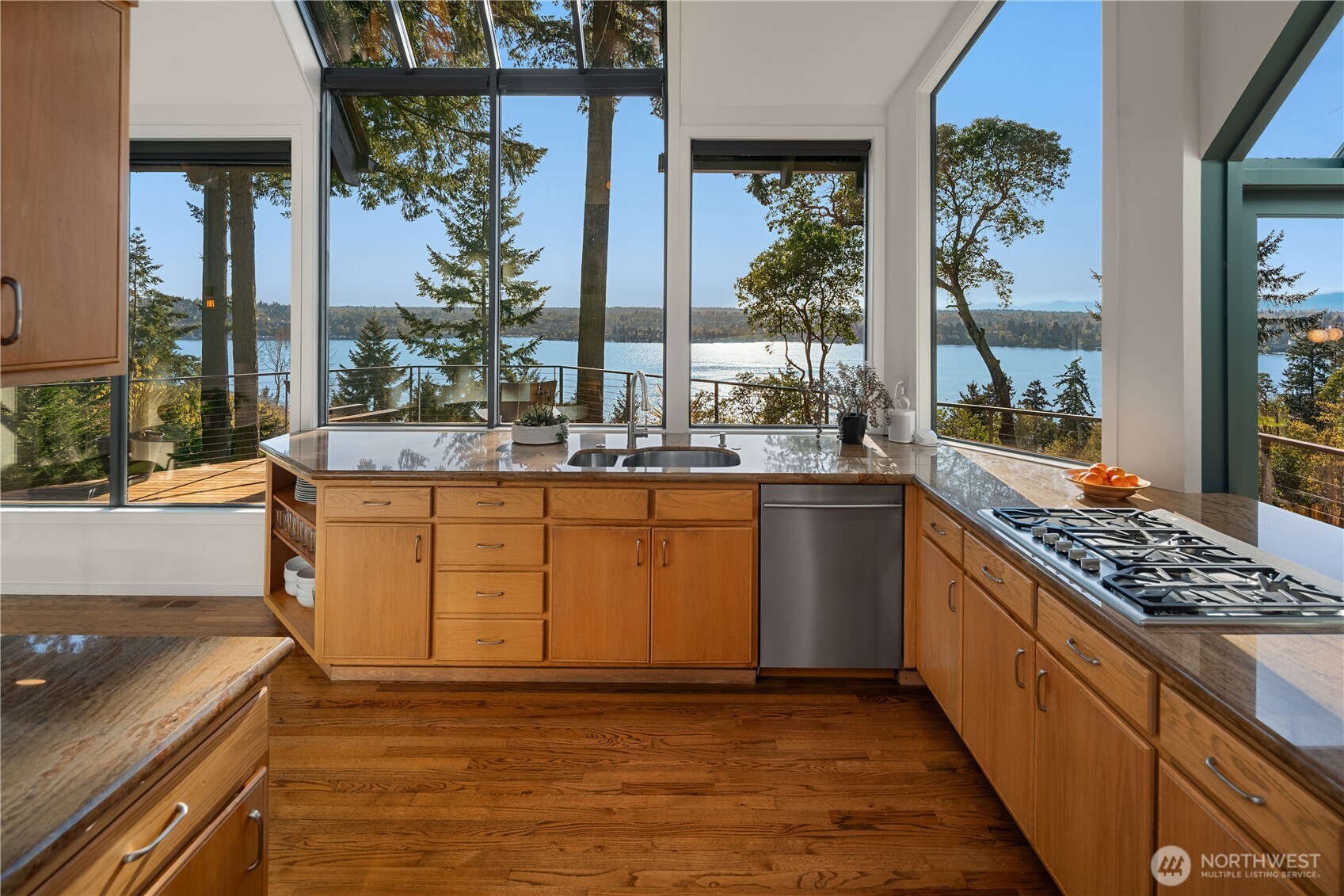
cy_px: 448
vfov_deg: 70.4
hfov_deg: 93.3
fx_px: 635
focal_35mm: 17
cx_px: 672
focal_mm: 17
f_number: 8
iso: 200
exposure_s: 1/40
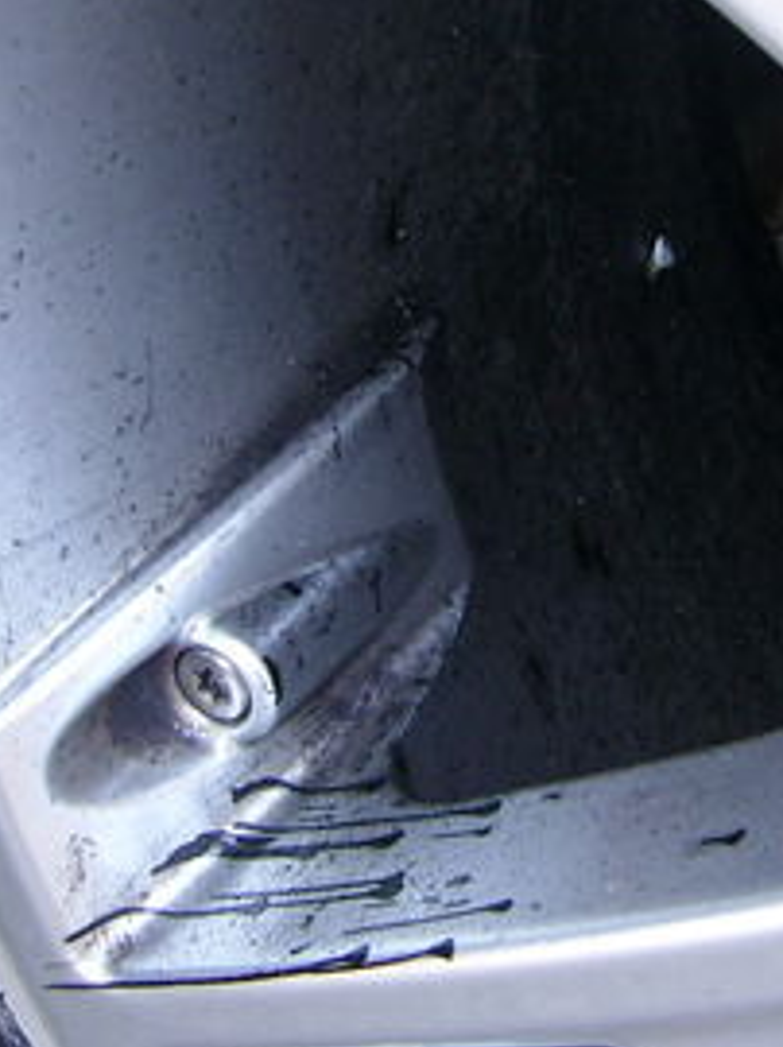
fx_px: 2507
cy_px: 271
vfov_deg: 23.4
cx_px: 485
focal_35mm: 83
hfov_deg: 17.7
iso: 100
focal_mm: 5.95
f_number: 2.8
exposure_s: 1/54
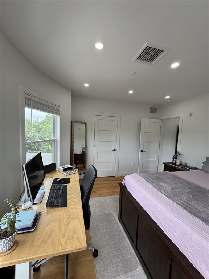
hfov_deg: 85.7
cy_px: 140
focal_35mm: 14
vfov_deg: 102.1
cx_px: 104
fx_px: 113
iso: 40
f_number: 2.2
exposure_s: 1/134
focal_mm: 2.22
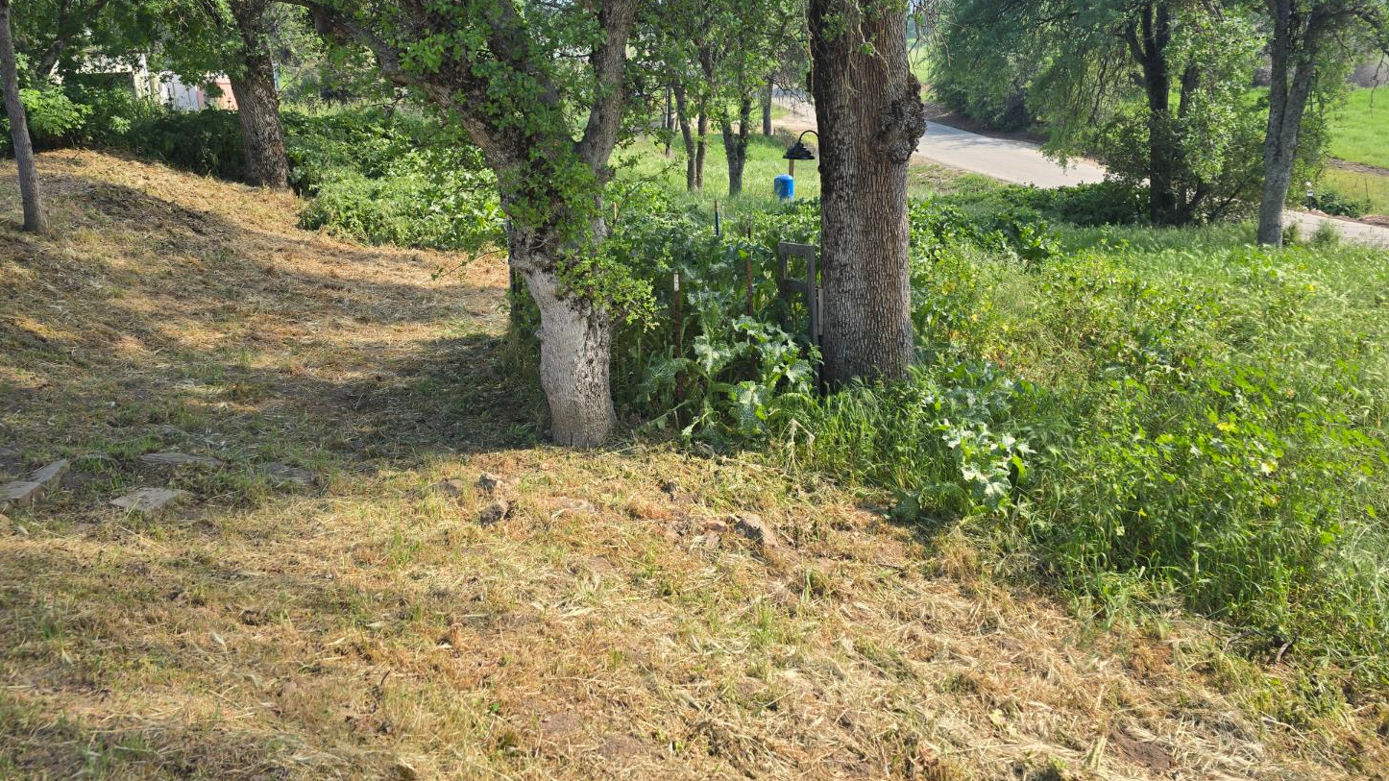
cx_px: 672
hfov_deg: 71.9
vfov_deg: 43.7
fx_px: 957
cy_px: 256
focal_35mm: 26
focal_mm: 6.3
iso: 12
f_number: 1.7
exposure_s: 1/180
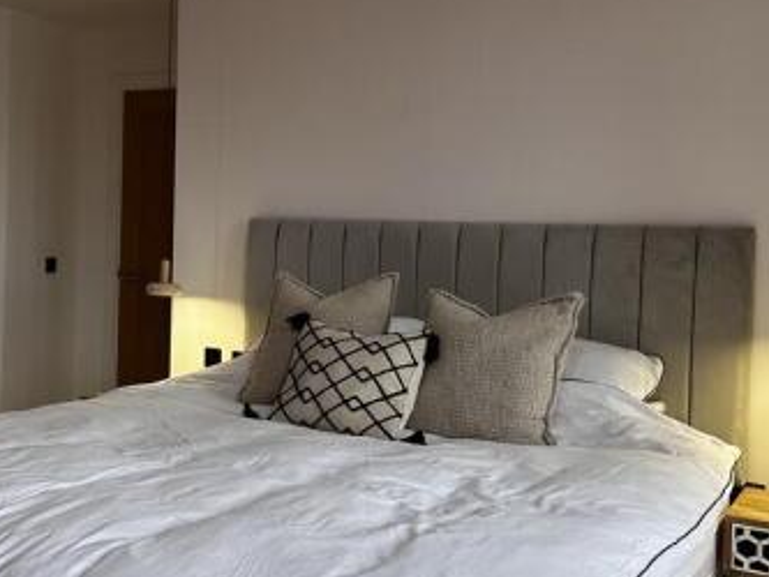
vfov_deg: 34.3
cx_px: 278
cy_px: 248
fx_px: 933
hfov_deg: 44.3
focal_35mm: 42
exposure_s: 1/100
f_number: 1.78
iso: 160
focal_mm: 6.86
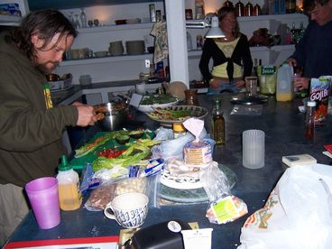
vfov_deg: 42.9
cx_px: 166
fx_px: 317
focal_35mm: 33
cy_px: 124
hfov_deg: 55.4
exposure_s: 1/60
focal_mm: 5.5
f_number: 2.8
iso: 80
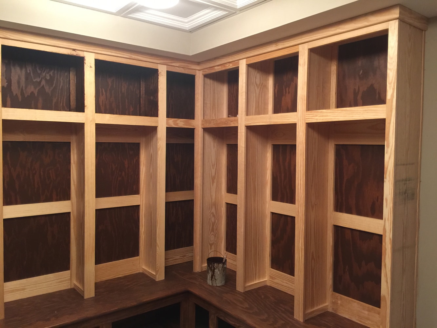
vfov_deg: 48.2
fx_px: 366
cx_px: 218
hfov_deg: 61.7
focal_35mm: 29
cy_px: 164
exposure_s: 1/10
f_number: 2.2
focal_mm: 4.15
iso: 100
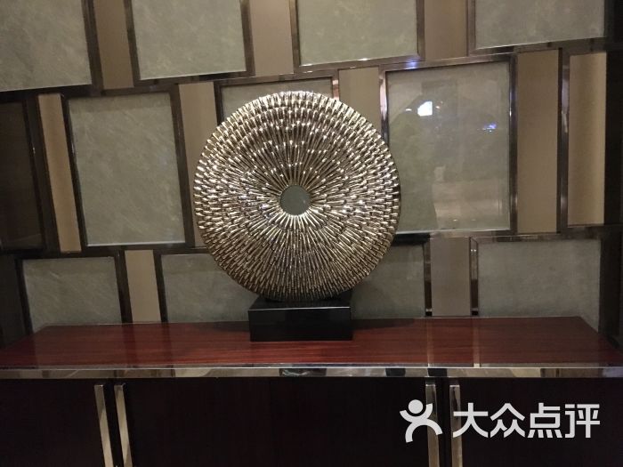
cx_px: 312
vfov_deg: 48.2
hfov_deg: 61.7
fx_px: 522
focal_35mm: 29
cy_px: 234
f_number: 2.2
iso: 800
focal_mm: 4.15
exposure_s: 1/17
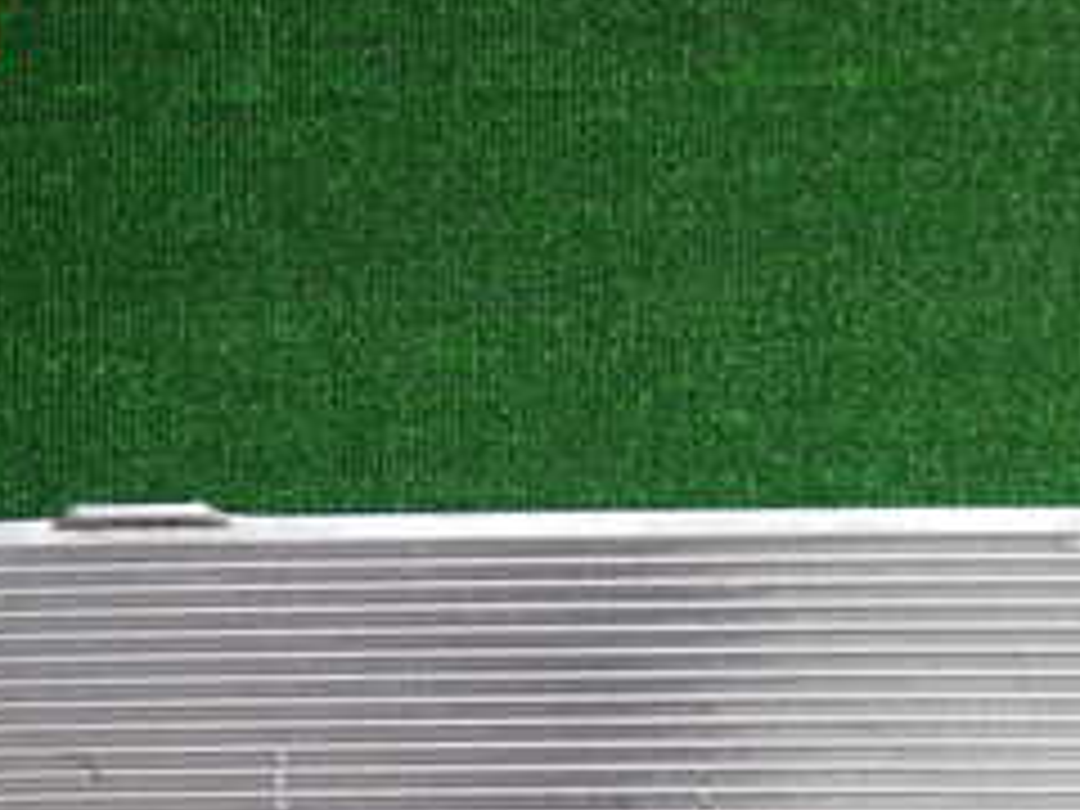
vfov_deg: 18.5
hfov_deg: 26.0
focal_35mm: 75
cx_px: 526
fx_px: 2340
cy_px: 990
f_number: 2.3
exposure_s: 1/125
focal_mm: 5.4
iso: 160
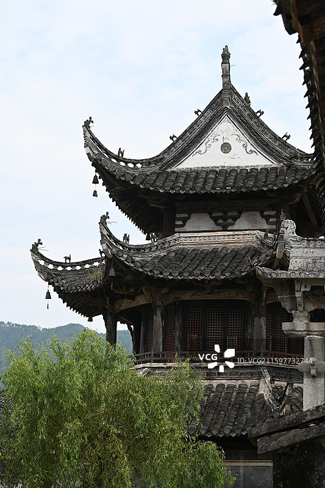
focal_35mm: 92
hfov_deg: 14.9
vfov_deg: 22.3
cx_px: 162
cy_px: 244
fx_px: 1240
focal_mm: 61
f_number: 6.3
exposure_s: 1/320
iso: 100
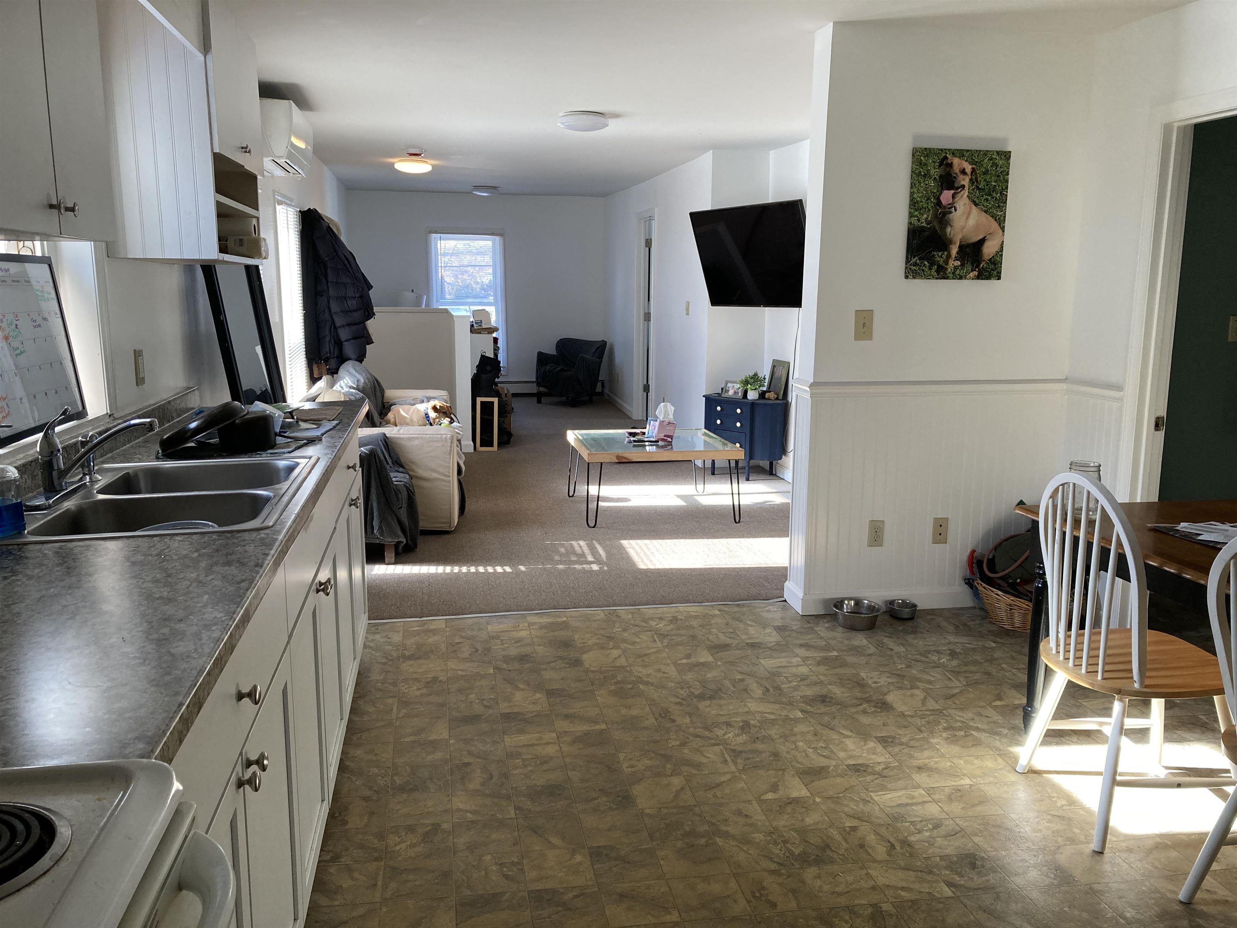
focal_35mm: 28
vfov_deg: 49.7
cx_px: 618
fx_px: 1001
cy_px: 464
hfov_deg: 63.4
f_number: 1.8
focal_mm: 3.99
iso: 64
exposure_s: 1/120
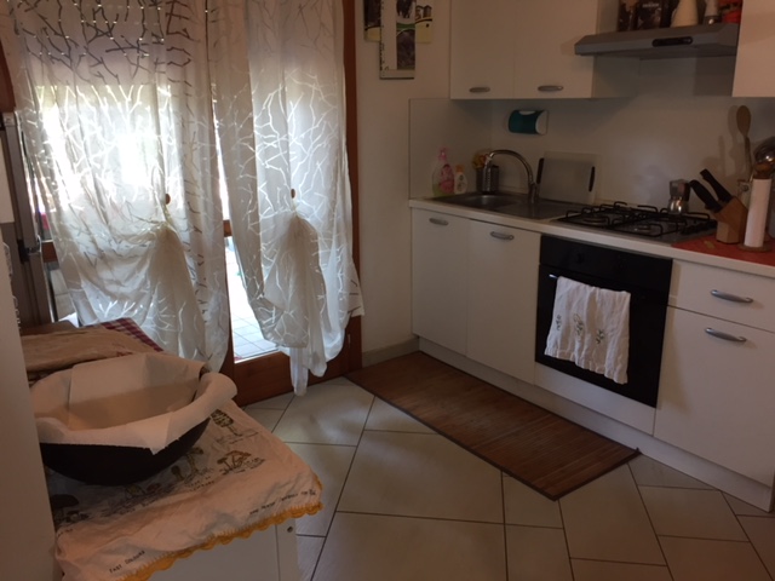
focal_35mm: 29
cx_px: 388
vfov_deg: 48.2
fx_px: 649
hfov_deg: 61.7
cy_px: 290
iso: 100
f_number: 2.2
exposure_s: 1/33
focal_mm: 4.15
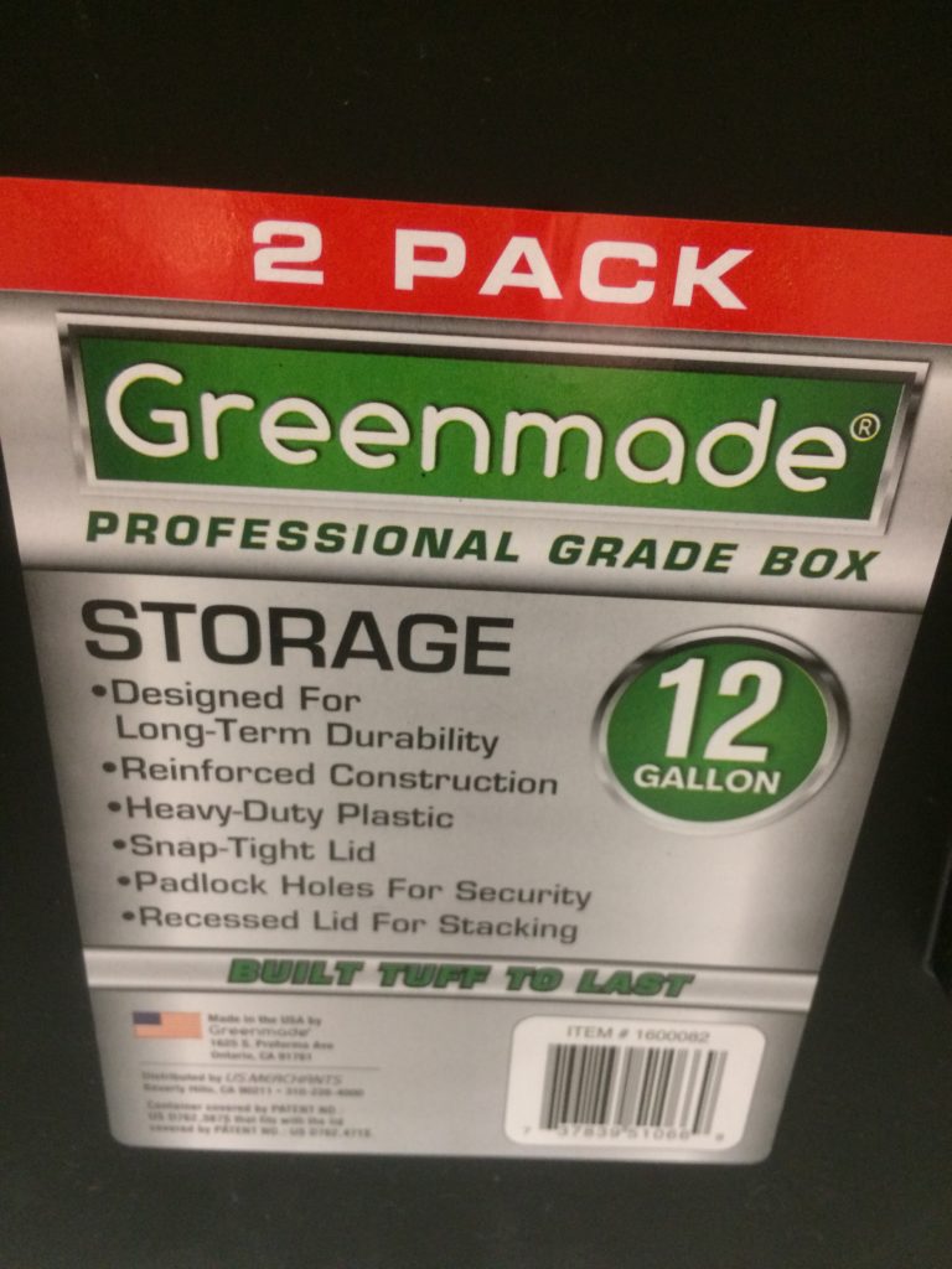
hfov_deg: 48.2
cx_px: 476
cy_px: 634
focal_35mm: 29
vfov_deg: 61.7
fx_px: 1063
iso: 250
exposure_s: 1/20
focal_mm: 4.15
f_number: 2.2
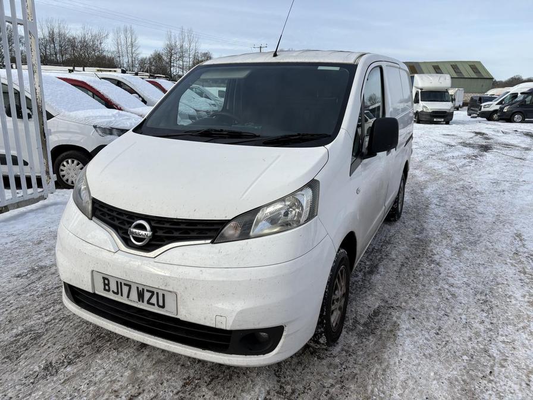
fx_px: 400
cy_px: 200
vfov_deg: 53.1
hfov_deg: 67.3
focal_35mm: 26
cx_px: 266
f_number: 1.6
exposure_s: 1/2639
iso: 50
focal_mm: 5.96
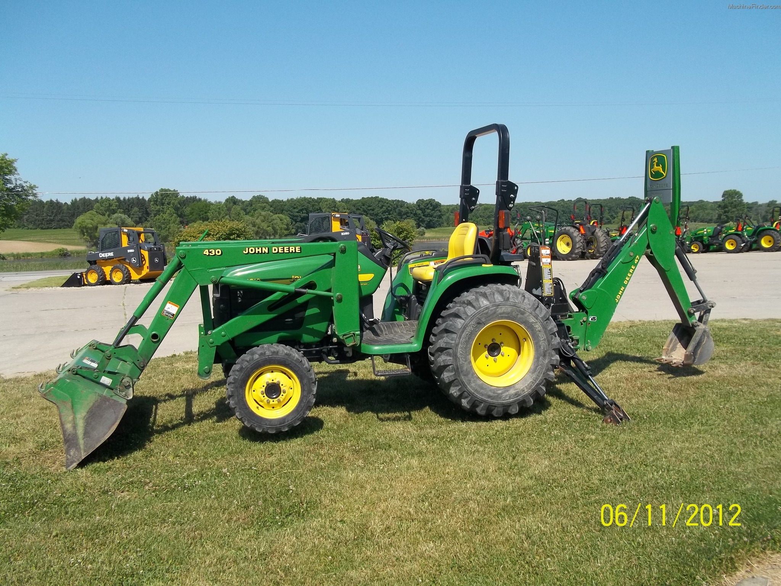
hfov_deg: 56.8
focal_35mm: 32
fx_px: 722
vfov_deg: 44.2
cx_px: 390
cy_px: 293
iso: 80
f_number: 8.8
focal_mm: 5.7
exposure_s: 1/200
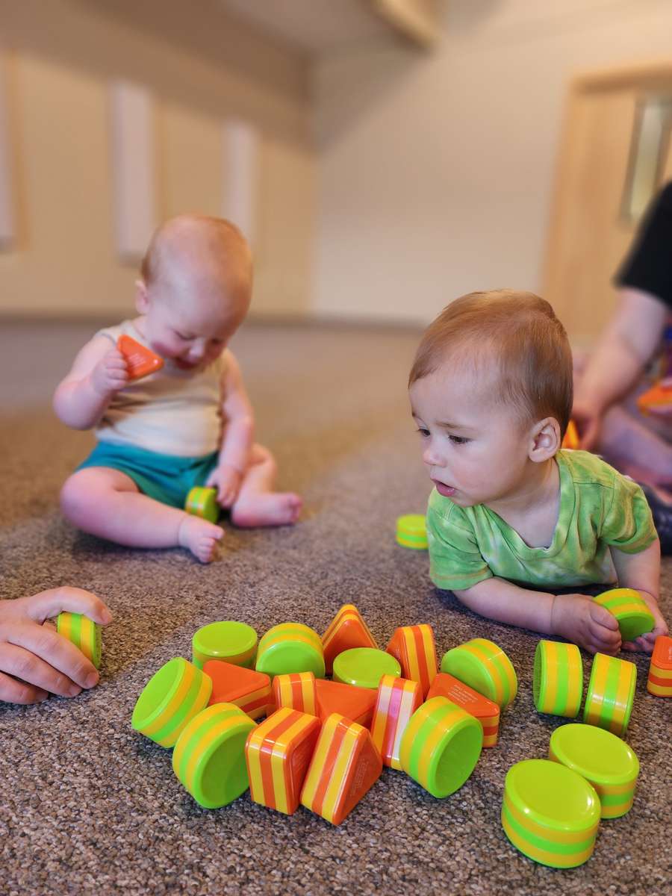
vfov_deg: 73.9
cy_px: 448
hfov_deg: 58.9
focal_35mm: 23
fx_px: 595
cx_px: 336
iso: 250
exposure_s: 1/60
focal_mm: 6.4
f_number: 1.8
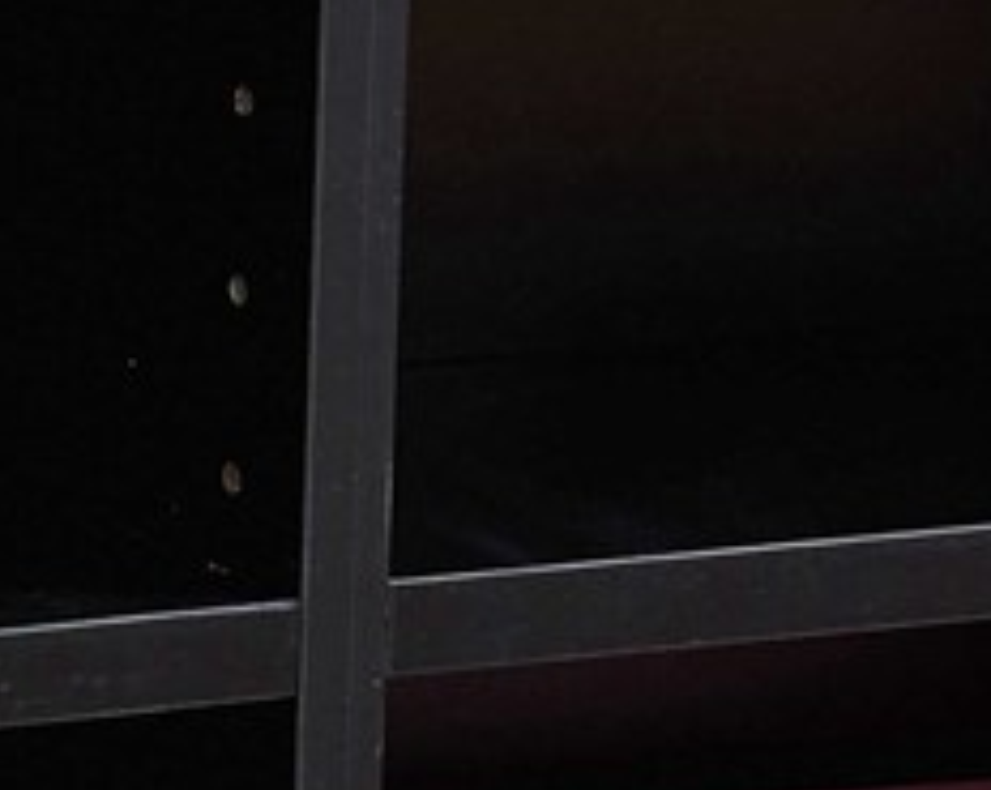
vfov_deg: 3.8
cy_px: 722
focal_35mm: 402
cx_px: -940
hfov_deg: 4.7
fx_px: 11776
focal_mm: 62
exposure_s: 1/125
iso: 200
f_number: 13
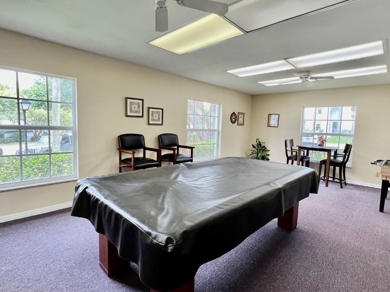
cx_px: 212
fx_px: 192
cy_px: 145
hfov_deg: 90.8
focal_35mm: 17
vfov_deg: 74.7
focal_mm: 1.57
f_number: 1.8
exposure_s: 1/120
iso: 125
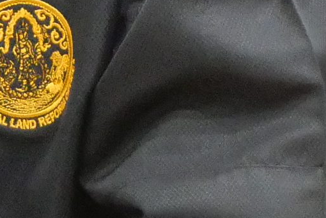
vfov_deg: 1.7
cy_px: -248
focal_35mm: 801
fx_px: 7260
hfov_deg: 2.6
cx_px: -186
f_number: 5.6
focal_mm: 53
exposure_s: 1/40
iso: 3200
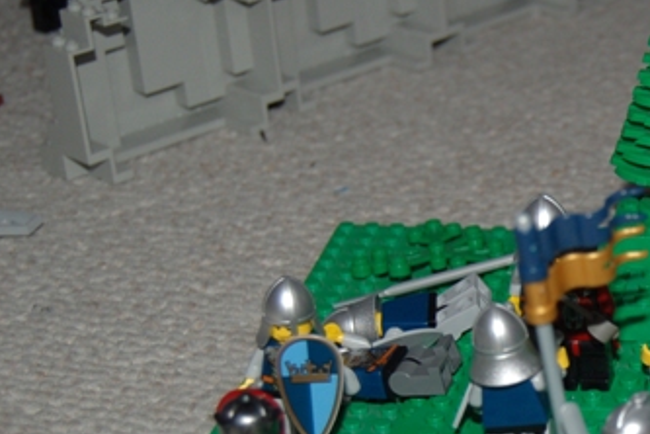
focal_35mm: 108
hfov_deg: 18.2
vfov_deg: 12.6
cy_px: 336
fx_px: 1950
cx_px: 718
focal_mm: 30
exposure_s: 1/60
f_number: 4.2
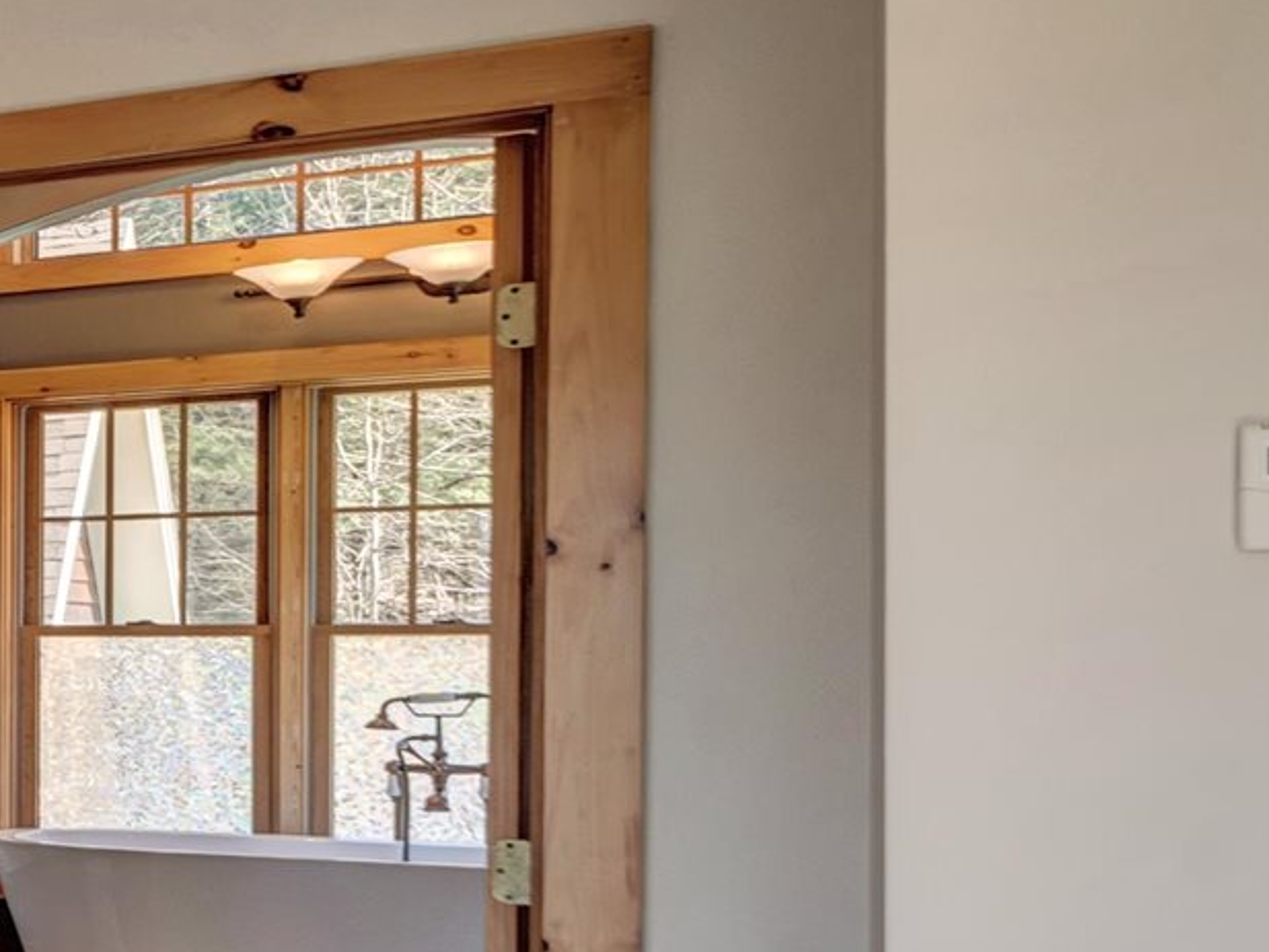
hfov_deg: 14.8
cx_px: -1843
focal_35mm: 67
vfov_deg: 21.9
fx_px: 2457
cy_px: 613
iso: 200
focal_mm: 14
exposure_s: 1/25
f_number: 8
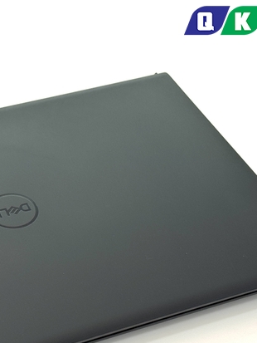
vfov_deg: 21.0
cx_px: 26
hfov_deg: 15.7
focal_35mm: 93
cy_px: 241
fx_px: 920
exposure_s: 1/135
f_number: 1.78
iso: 50
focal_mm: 6.76
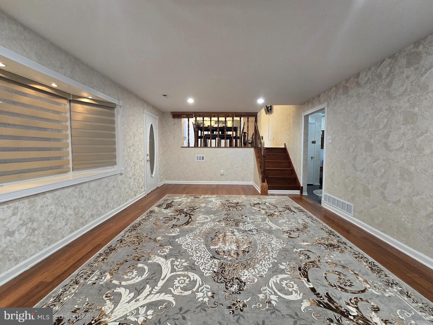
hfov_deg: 106.2
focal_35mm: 13
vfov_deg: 89.9
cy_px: 162
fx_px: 163
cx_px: 216
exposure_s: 1/50.3
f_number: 2.2
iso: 250
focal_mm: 2.2
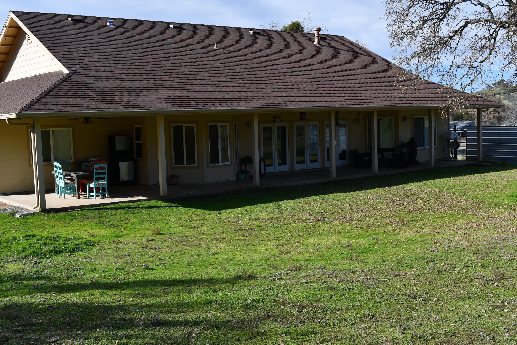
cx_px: 258
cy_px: 172
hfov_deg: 43.6
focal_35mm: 45
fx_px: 646
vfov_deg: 29.9
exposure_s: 1/250
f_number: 8
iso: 100
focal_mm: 30
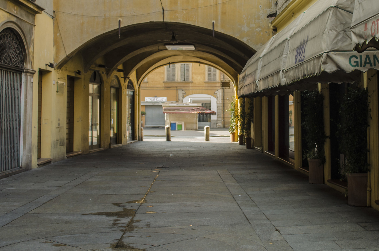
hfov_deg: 34.5
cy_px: 68
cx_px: 223
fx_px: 609
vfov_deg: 23.1
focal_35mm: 58
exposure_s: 1/100
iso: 320
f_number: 6.3
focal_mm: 26
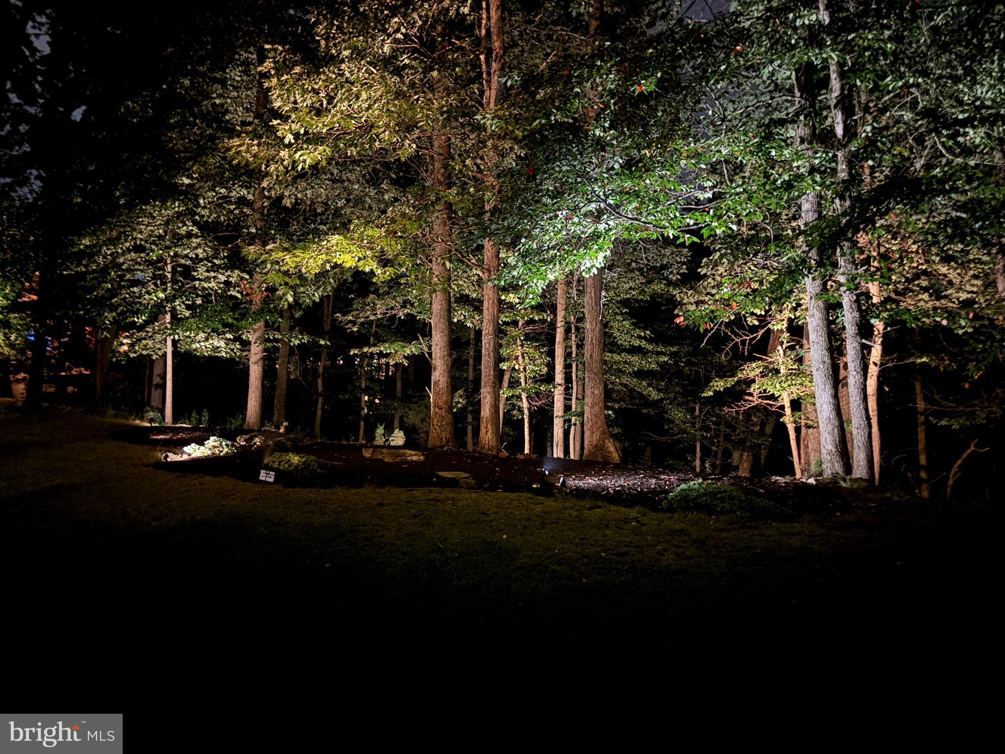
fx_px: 755
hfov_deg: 67.3
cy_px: 377
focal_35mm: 26
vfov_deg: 53.1
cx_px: 502
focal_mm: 5.96
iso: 2000
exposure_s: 1/2
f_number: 1.6
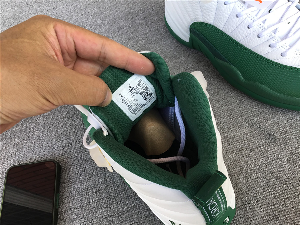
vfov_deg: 45.4
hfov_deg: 58.4
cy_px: 112
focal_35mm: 31
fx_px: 269
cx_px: 150
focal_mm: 3.3
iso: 25
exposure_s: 1/120
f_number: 2.4
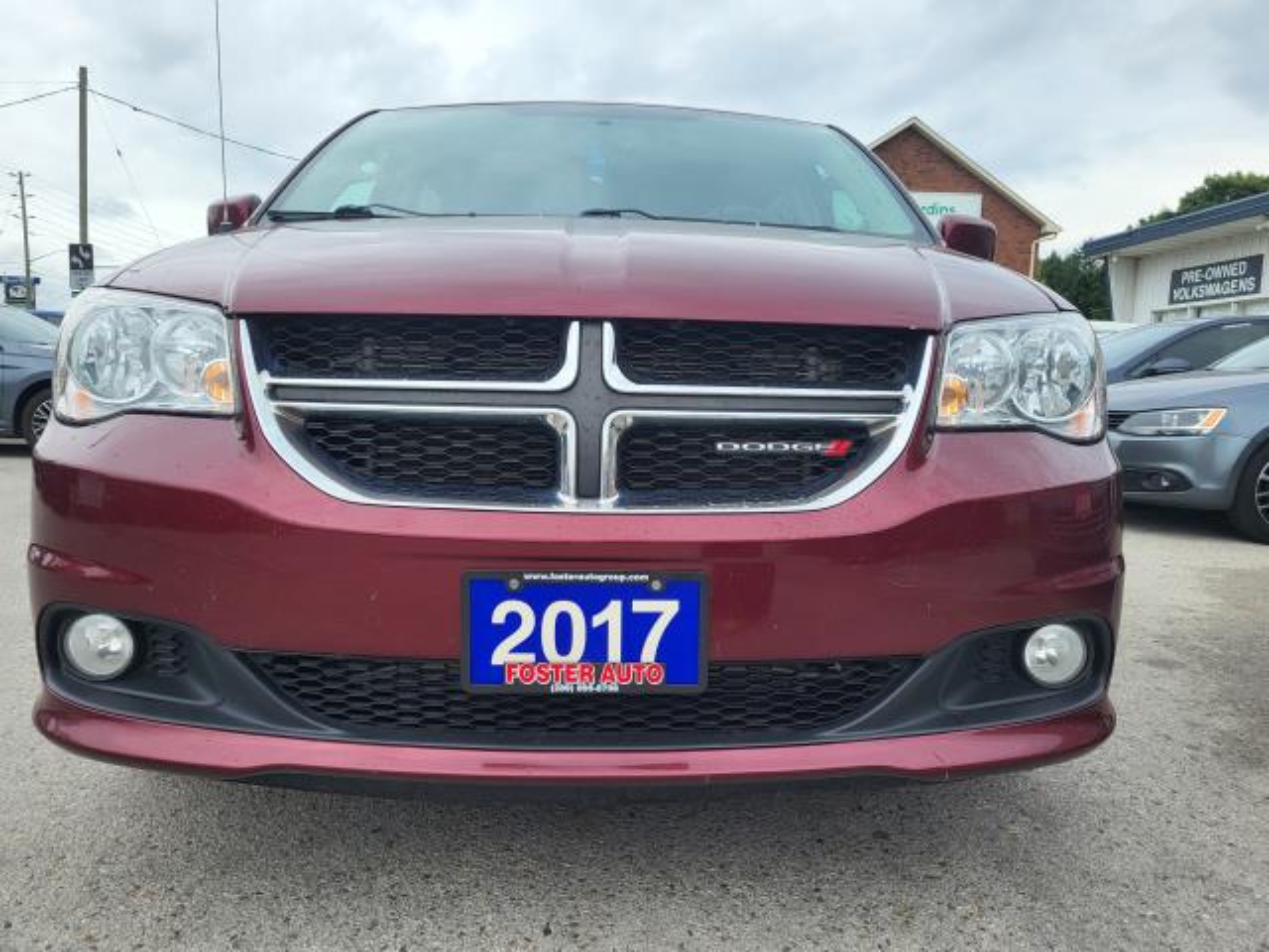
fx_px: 953
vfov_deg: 53.1
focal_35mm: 26
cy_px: 476
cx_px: 634
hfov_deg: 67.3
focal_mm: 5.4
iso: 40
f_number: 1.8
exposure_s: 1/1050
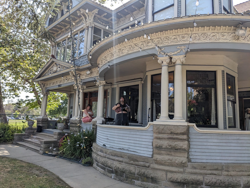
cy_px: 94
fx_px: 195
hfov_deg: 65.3
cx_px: 125
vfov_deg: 51.4
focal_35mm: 27
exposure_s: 1/935
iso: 49
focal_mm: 4.38
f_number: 1.73
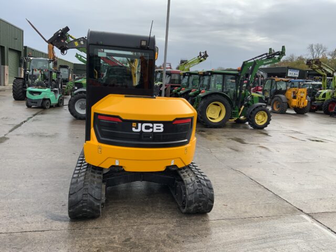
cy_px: 126
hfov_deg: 61.7
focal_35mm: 29
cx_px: 168
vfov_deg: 48.2
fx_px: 281
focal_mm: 3
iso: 16
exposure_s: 1/770
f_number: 1.8
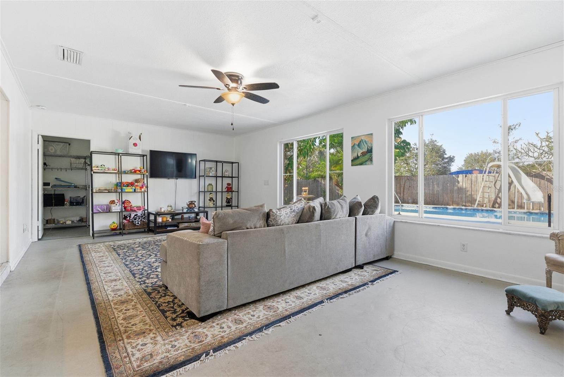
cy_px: 188
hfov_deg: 96.7
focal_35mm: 16
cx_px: 282
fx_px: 251
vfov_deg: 73.8
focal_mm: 16
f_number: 9
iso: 400
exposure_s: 1/50
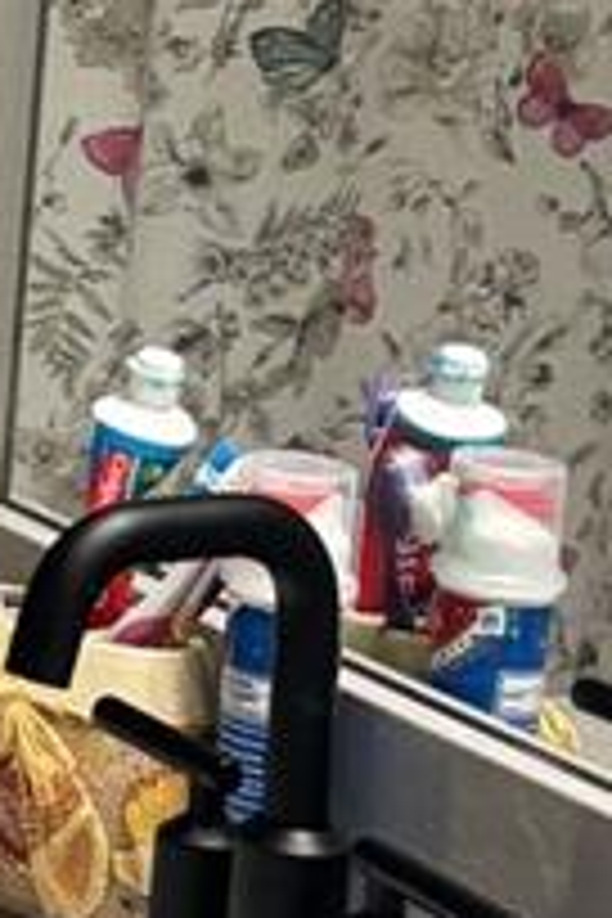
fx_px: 5202
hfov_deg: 6.4
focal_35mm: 204
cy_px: -292
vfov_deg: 9.9
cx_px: -936
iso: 125
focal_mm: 5.96
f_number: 1.6
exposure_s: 1/120
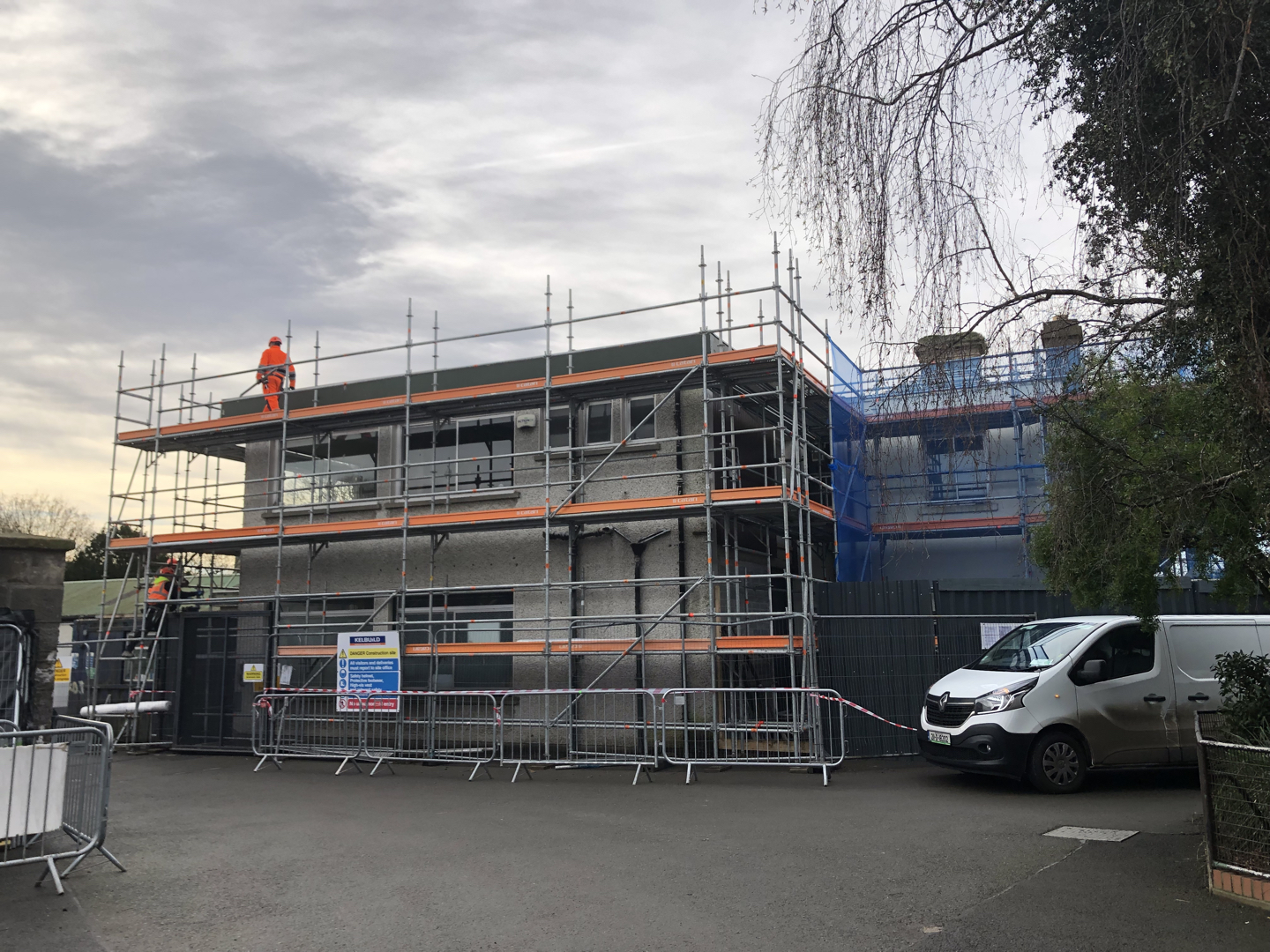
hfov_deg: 63.4
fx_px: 1027
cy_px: 476
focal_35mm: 28
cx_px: 635
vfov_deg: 49.7
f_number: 1.8
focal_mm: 3.99
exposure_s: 1/823
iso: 20
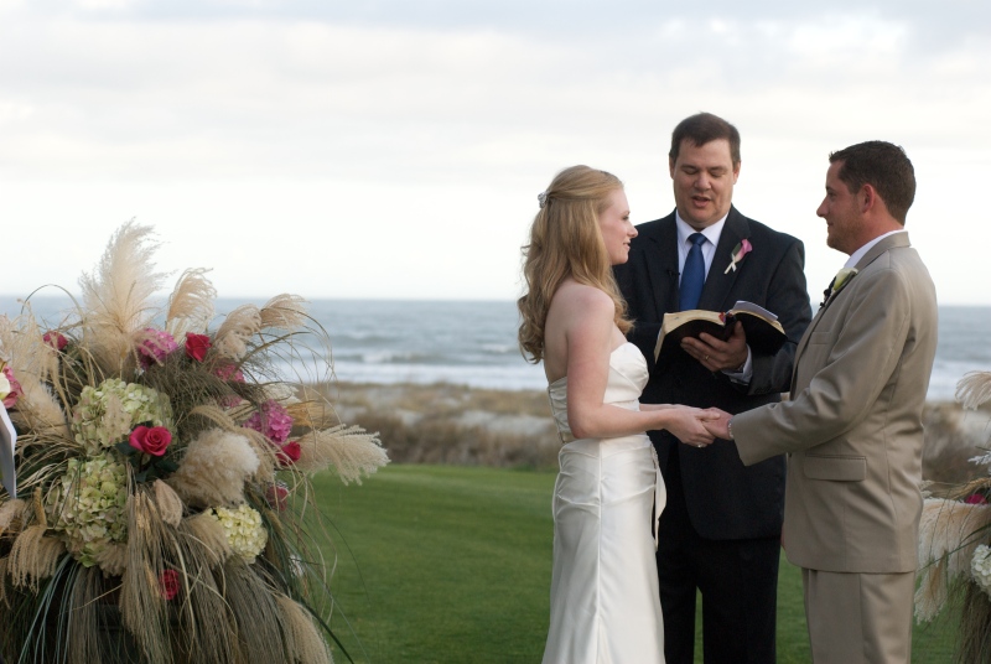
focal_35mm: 120
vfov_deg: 11.5
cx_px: 496
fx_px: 3308
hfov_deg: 17.0
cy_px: 332
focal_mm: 80
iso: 400
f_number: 5.6
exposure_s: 1/320
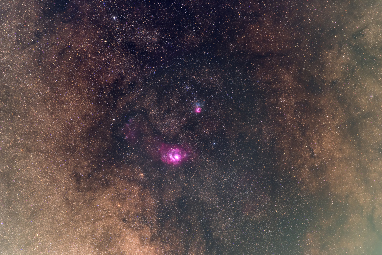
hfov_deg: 10.3
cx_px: 191
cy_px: 128
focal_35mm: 200
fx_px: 2122
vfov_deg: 6.9
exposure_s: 180
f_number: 3.5
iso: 800
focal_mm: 200
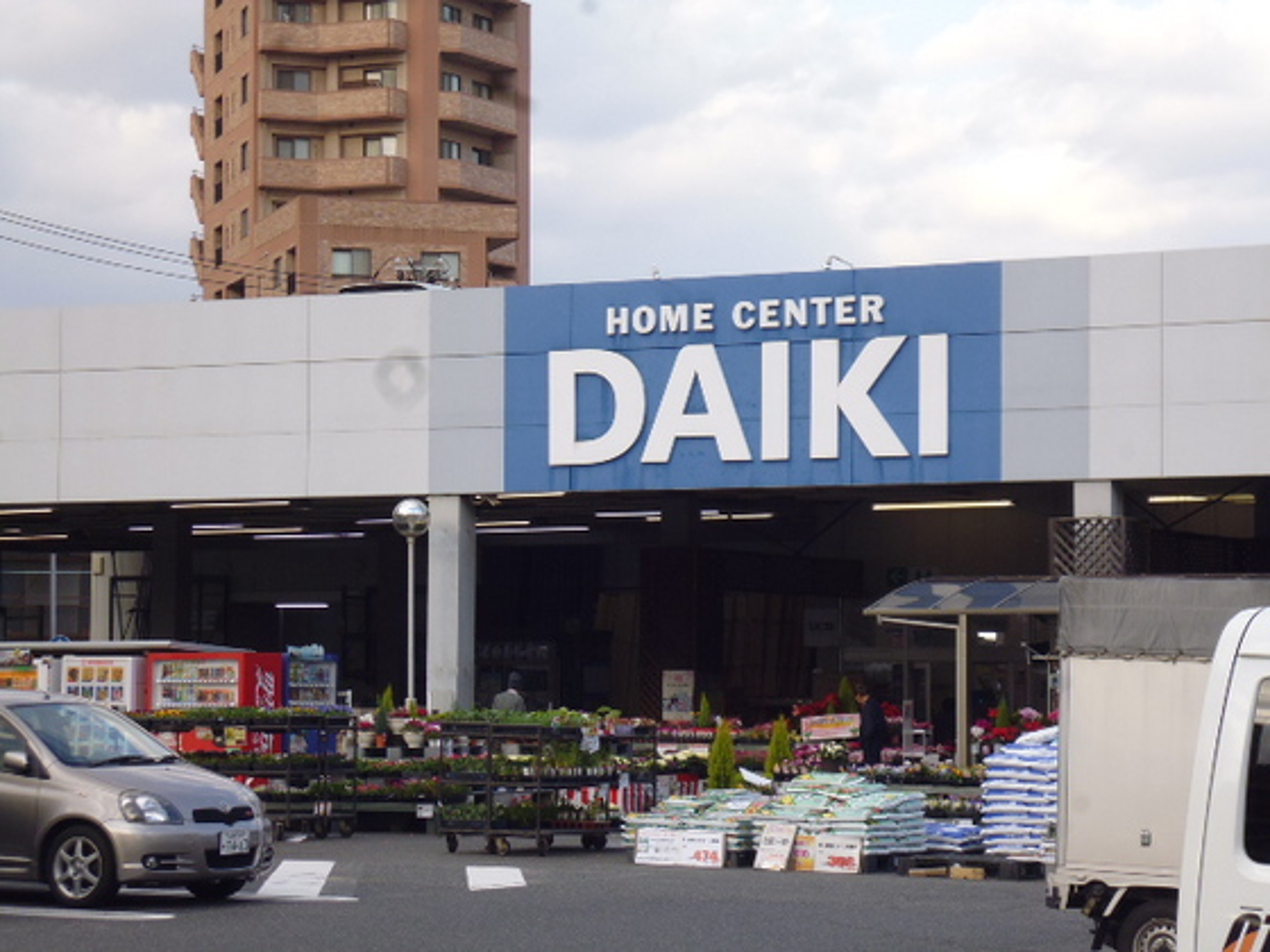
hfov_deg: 18.0
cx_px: 635
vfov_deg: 13.6
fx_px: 3999
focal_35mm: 109
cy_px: 476
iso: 160
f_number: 6.5
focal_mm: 19.3
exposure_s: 1/125
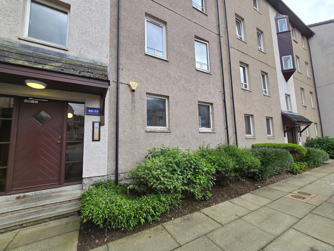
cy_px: 126
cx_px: 167
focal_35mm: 13
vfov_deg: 89.9
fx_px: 125
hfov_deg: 106.2
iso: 50
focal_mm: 2.2
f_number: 2.2
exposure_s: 1/315
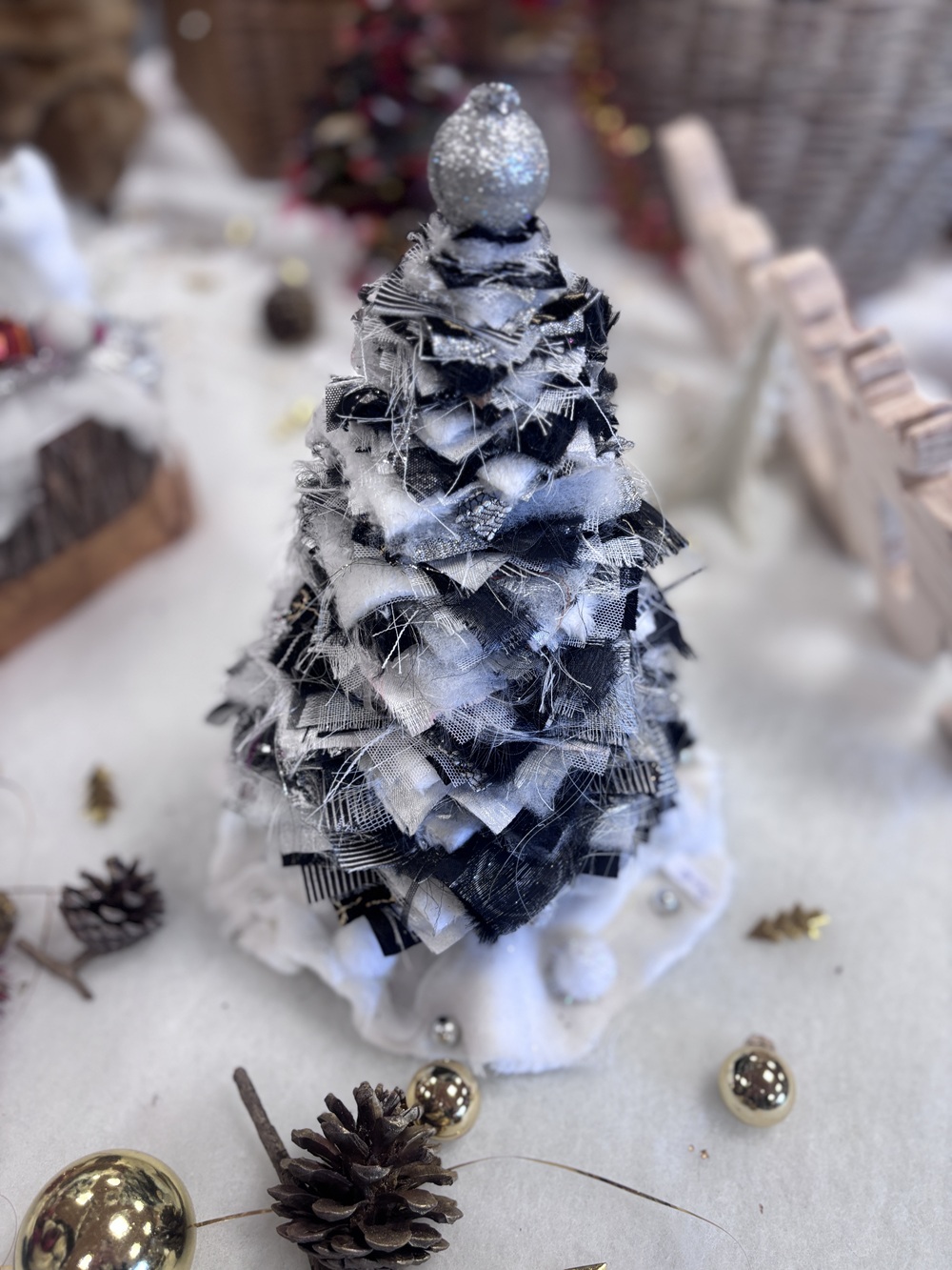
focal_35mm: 26
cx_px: 476
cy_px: 635
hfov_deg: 53.1
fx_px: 953
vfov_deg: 67.3
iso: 100
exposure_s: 1/50
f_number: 1.6
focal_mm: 5.96
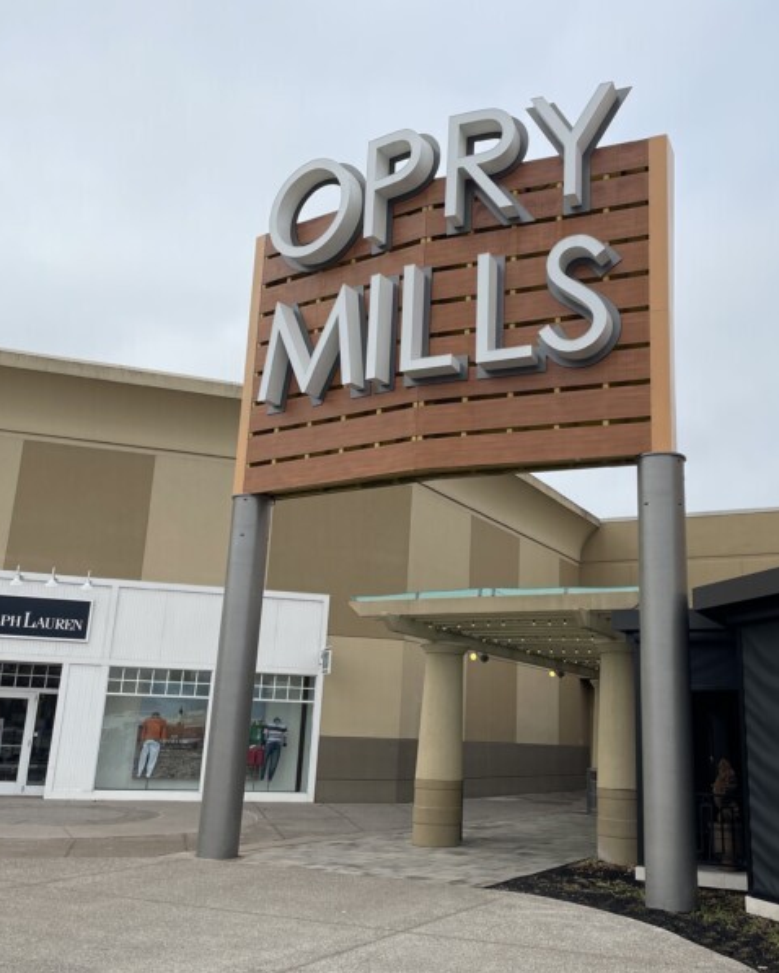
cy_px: 487
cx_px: 455
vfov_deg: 52.8
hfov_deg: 43.2
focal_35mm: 34
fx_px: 979
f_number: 1.6
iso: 32
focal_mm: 4.2
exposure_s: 1/4831
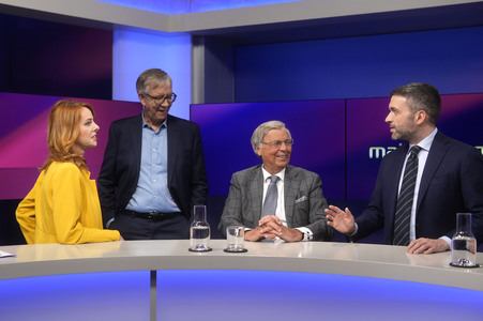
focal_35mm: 45
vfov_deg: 29.8
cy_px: 160
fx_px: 603
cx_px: 242
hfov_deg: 43.6
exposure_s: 1/250
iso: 640
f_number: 2.2
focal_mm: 30
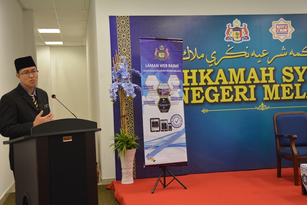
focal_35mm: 48
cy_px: 102
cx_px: 154
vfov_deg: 28.1
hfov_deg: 41.1
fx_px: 409
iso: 800
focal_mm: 32
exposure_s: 1/50
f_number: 4.2
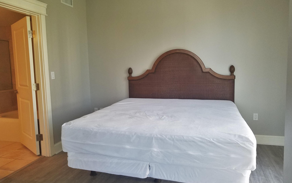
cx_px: 145
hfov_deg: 66.5
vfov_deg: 44.5
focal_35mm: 28
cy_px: 85
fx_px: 223
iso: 160
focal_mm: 4.2
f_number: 1.7
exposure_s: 1/40
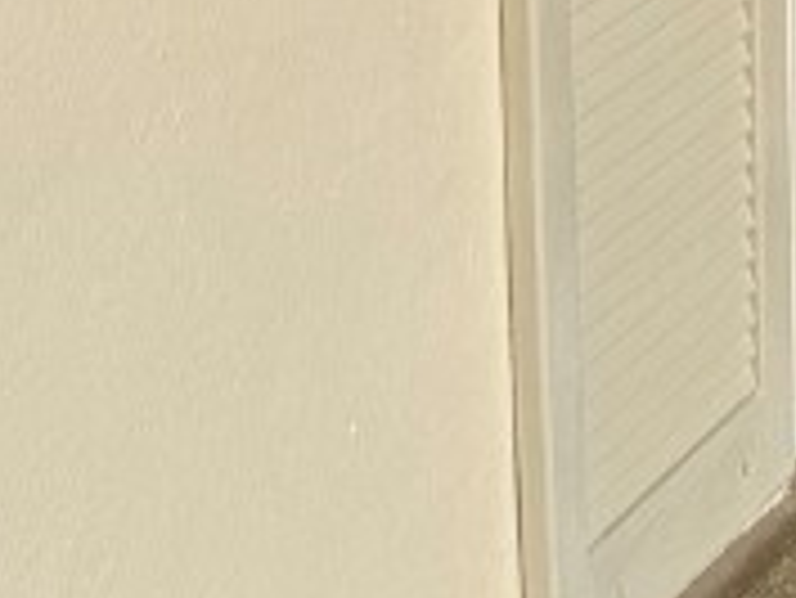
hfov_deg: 14.2
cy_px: -1007
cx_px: 486
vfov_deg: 9.2
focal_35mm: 139
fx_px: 3198
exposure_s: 1/7092
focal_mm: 6.76
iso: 80
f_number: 1.78
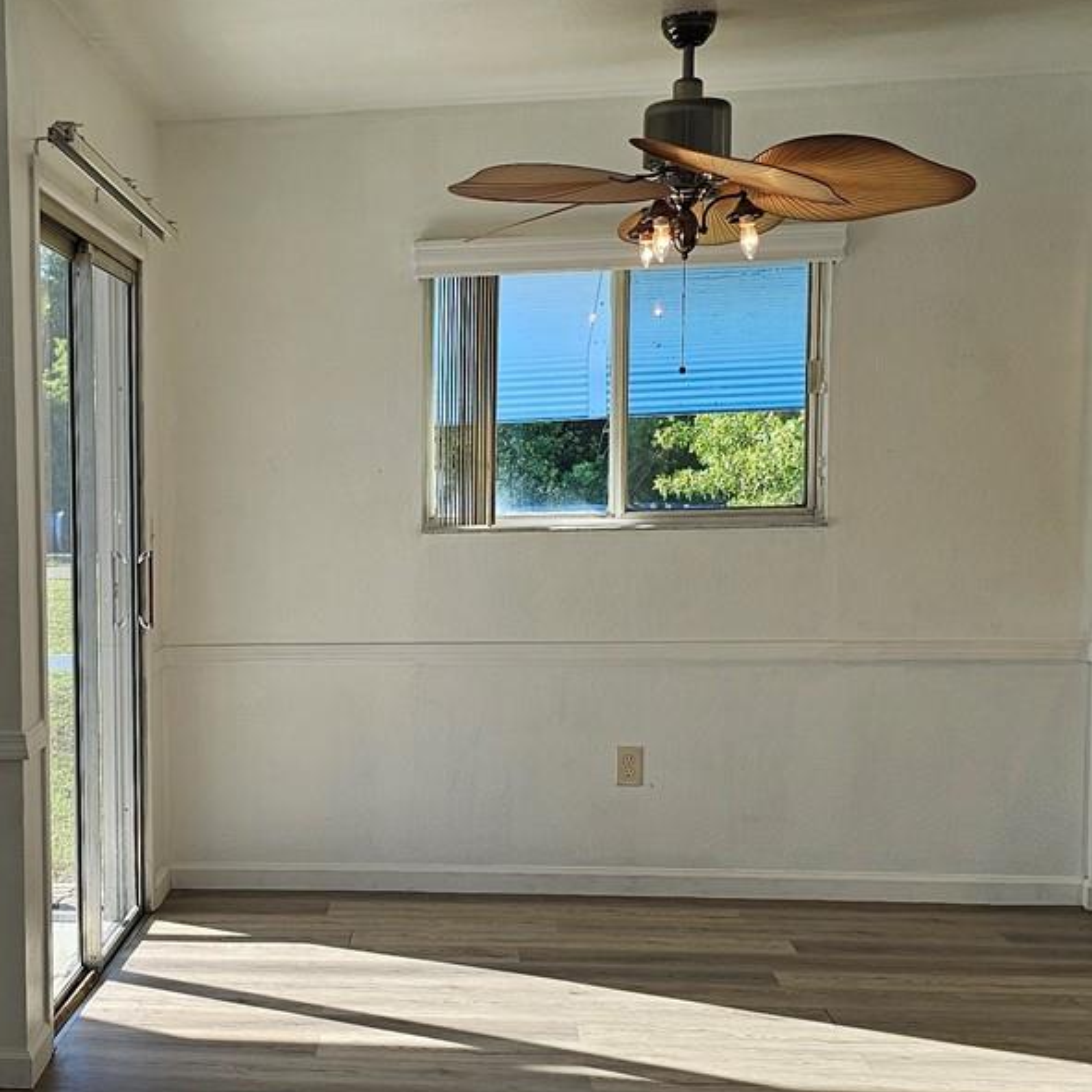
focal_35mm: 55
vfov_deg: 30.9
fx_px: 1963
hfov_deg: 30.0
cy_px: 711
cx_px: 148
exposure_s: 1/180
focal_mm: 6.3
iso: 25
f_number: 1.7
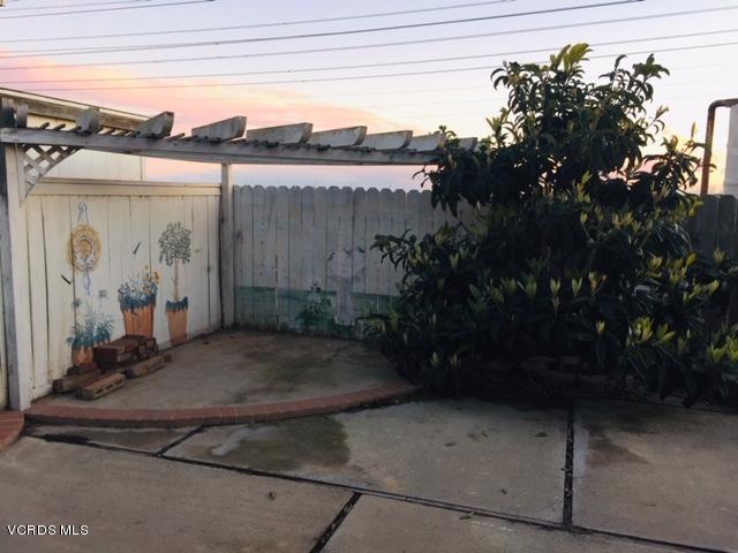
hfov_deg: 61.7
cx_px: 369
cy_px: 276
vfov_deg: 48.2
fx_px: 618
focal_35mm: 29
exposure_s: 1/60
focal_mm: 4.15
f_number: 2.2
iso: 40
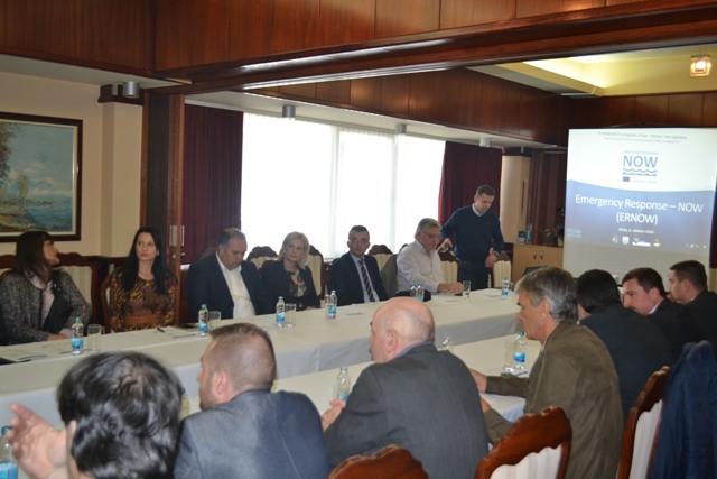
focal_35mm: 36
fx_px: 717
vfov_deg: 36.9
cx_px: 358
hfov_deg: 53.1
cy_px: 240
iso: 640
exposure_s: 1/60
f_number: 4
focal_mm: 24
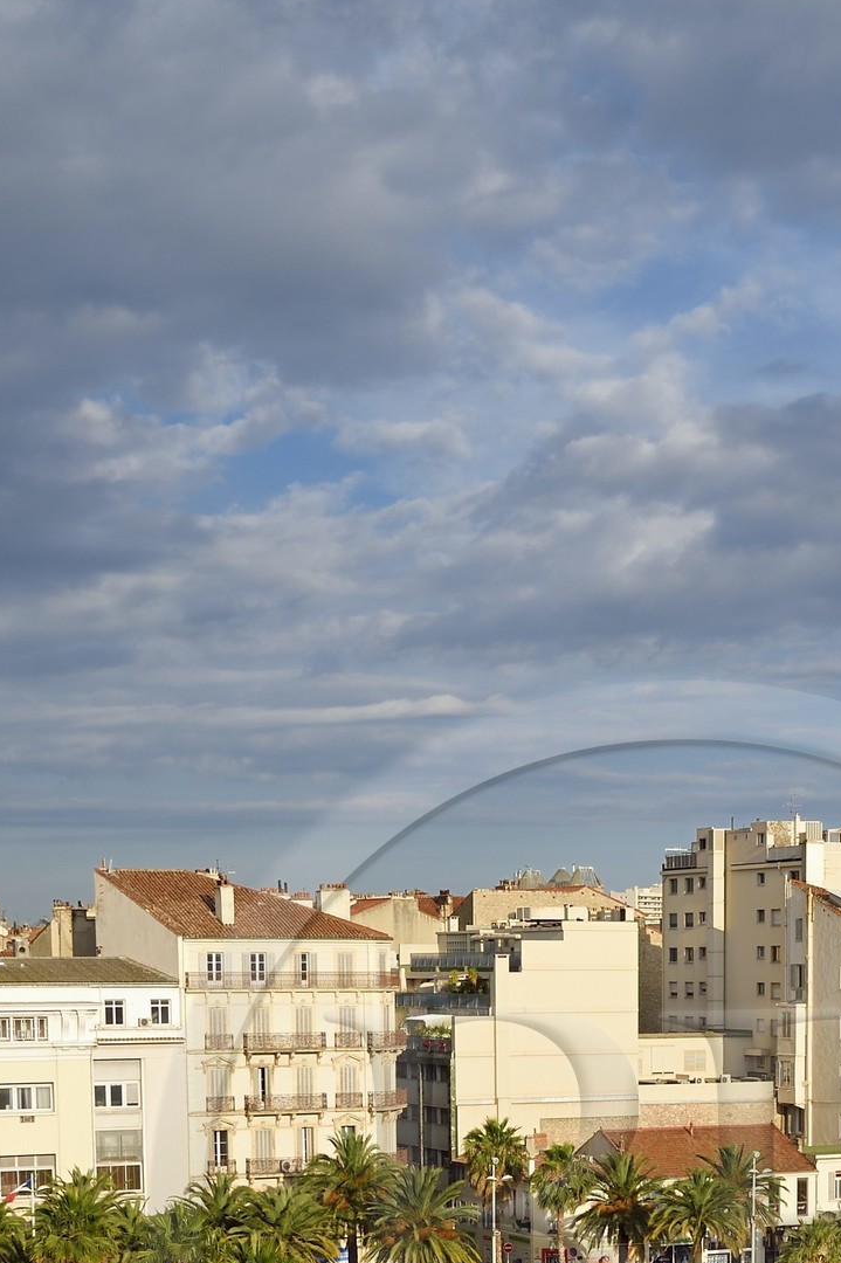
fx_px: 2420
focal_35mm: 69
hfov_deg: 19.5
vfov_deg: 27.7
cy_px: 1227
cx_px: 685
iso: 200
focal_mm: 31
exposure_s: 1/200
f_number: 11
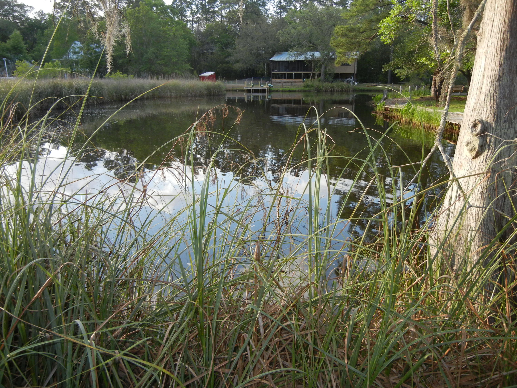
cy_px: 194
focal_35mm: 30
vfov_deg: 46.8
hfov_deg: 60.0
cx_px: 258
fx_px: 448
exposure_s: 1/197
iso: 200
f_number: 3.5
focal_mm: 5.4
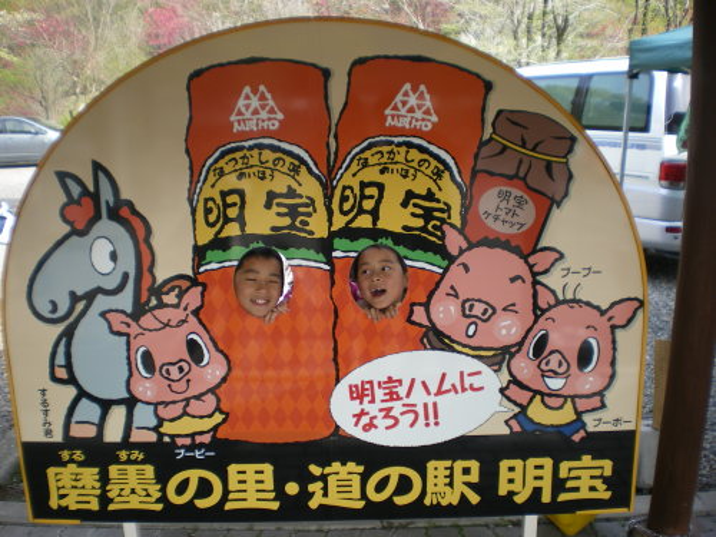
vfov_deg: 39.7
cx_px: 358
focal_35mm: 36
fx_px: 745
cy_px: 268
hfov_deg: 51.4
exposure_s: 1/125
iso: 50
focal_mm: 6.3
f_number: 3.1
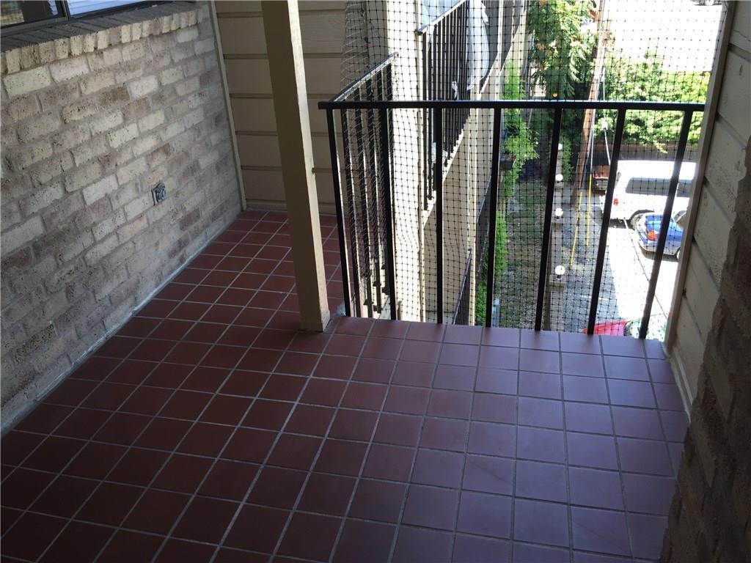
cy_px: 282
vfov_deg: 48.2
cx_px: 376
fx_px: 629
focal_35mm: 29
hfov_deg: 61.7
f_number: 2.2
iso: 32
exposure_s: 1/120
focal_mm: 4.15
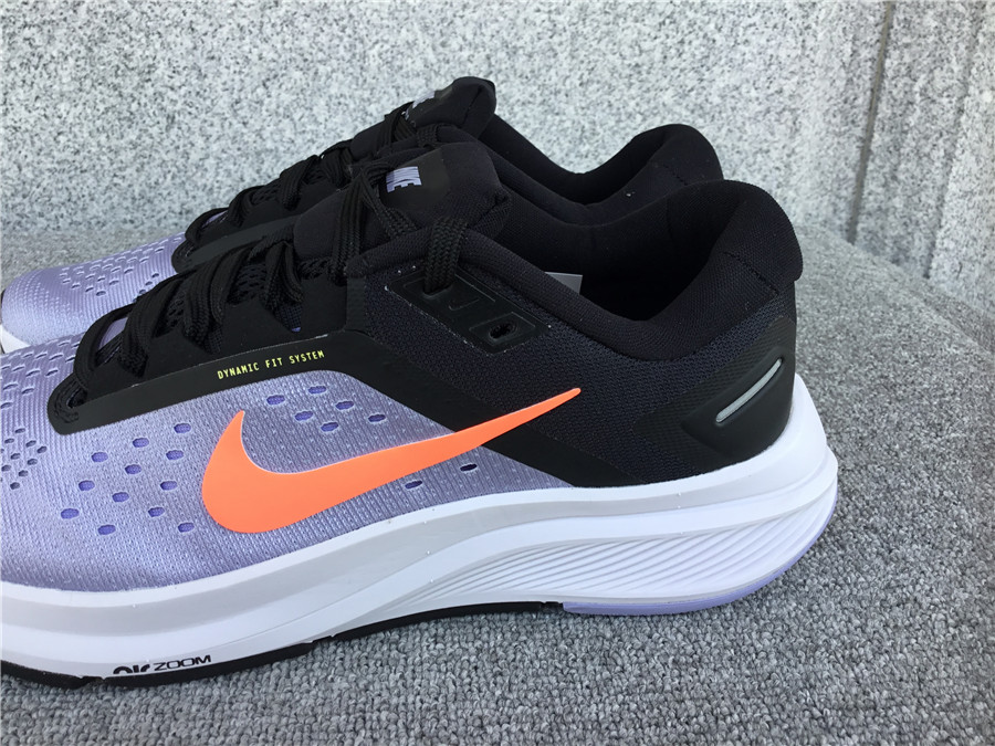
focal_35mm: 31
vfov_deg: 45.4
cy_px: 373
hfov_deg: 58.4
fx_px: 891
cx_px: 498
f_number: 2.4
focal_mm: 3.3
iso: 25
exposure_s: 1/129
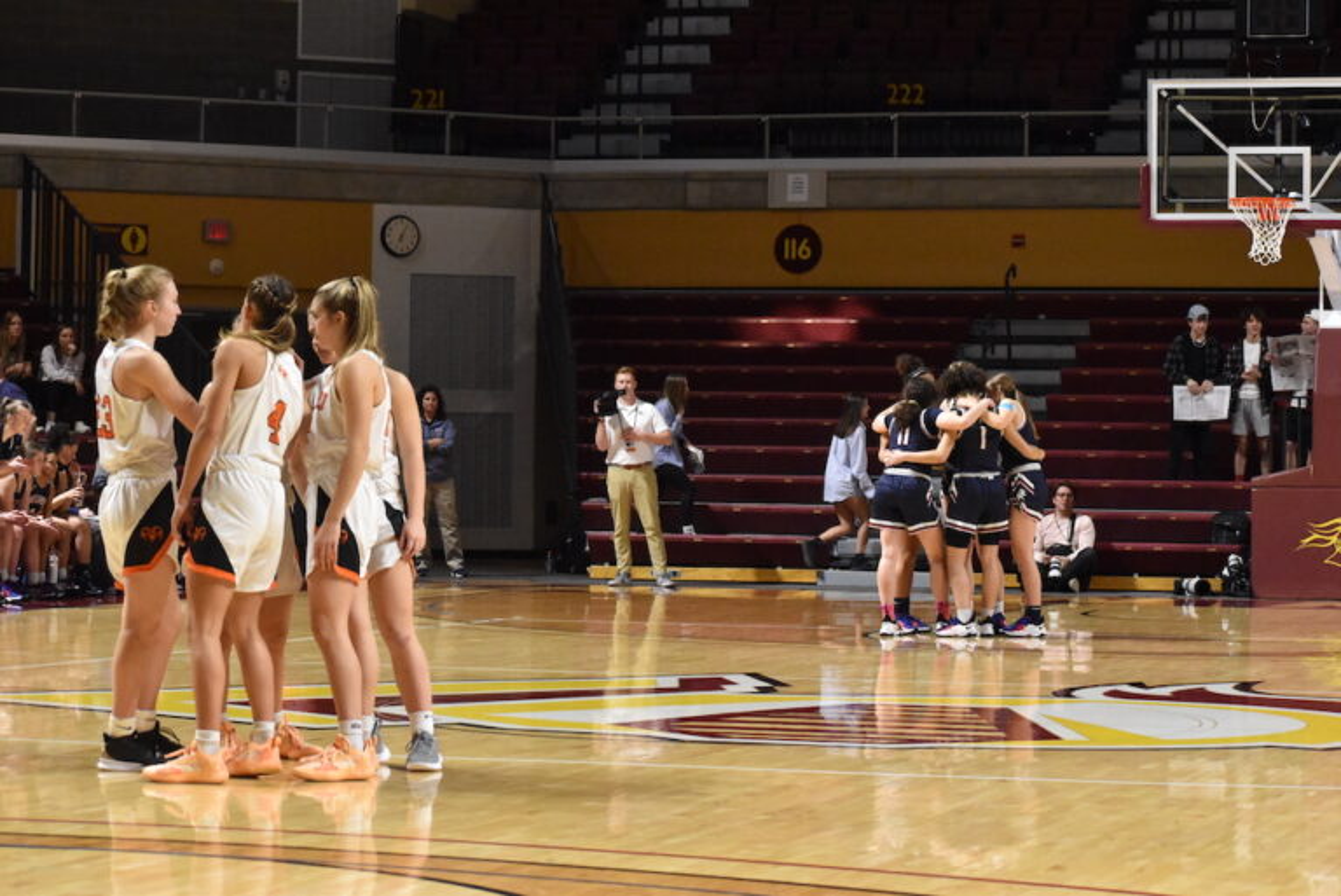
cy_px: 448
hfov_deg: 19.4
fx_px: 3913
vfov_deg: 13.1
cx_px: 670
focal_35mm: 105
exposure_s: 1/500
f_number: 6.3
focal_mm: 70
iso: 5000
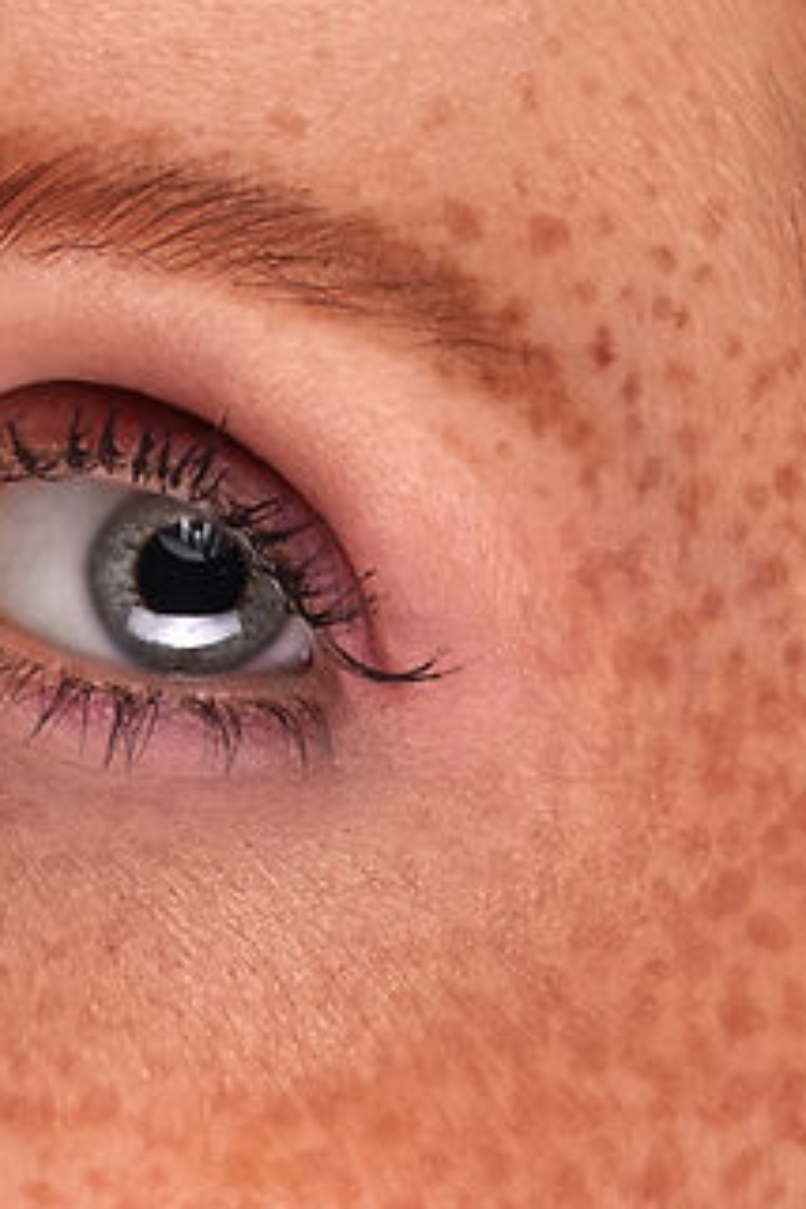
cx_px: 531
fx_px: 33917
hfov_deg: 1.4
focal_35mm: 1010
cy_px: 2392
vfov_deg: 2.0
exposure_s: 1/160
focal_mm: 90
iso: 125
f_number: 8
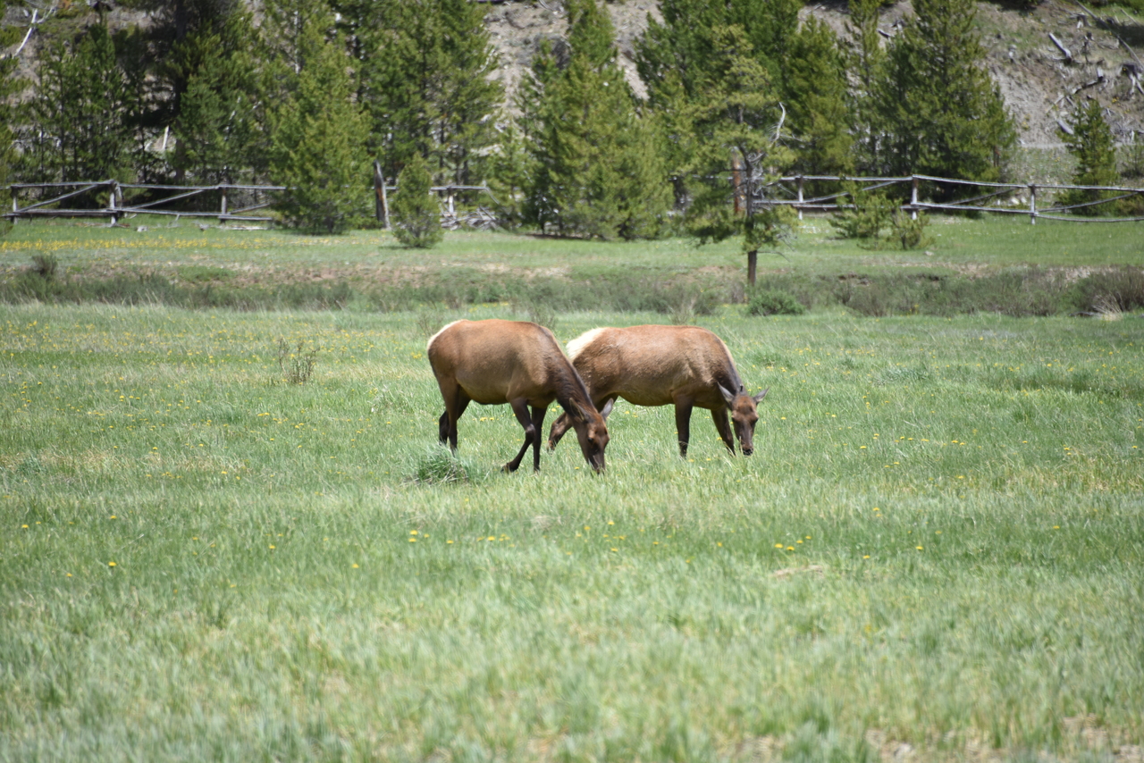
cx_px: 572
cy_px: 382
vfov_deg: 4.6
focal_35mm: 300
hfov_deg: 6.9
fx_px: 9535
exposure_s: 1/640
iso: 220
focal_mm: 300
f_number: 5.6
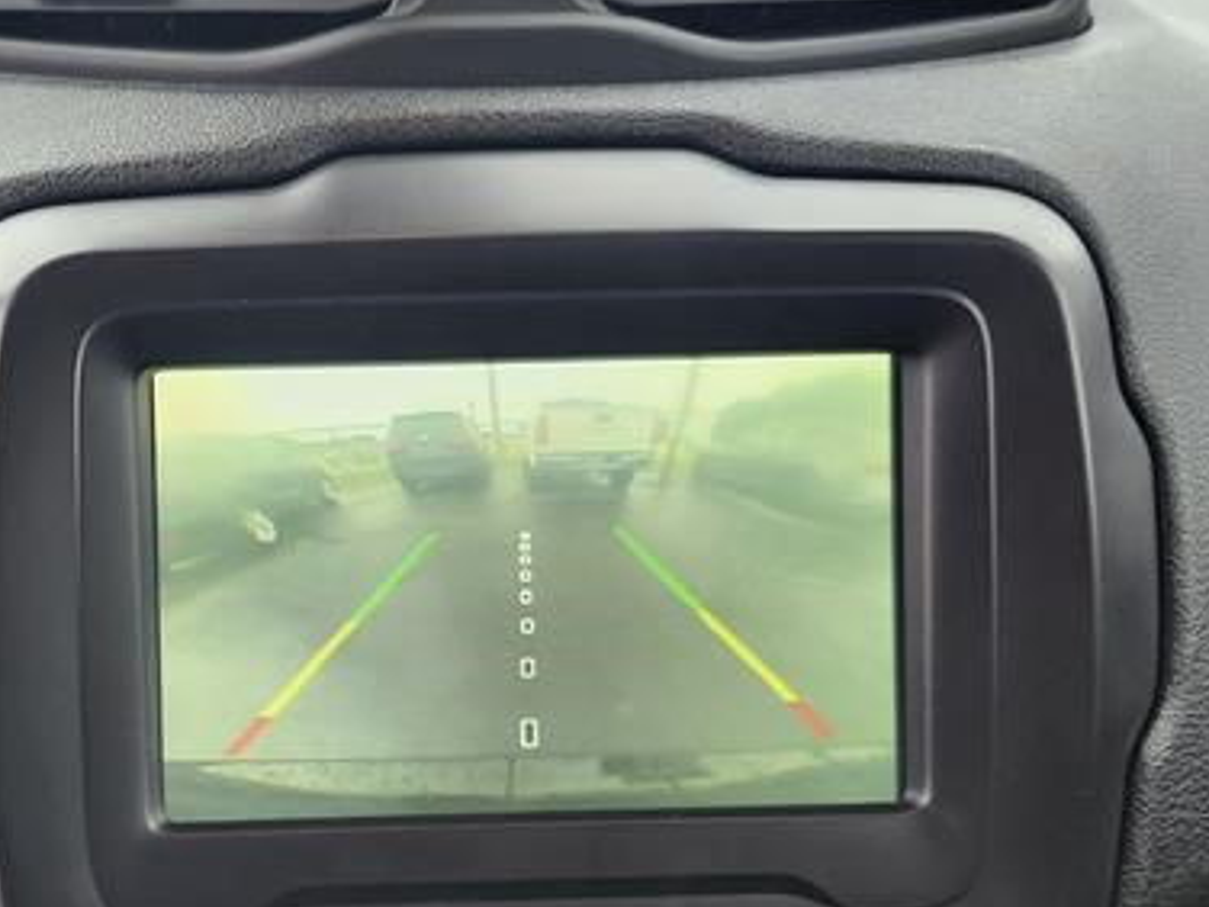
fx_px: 1711
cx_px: 299
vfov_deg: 29.7
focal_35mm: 49
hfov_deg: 37.9
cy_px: 492
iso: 200
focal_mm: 5.54
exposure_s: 1/180
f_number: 1.8
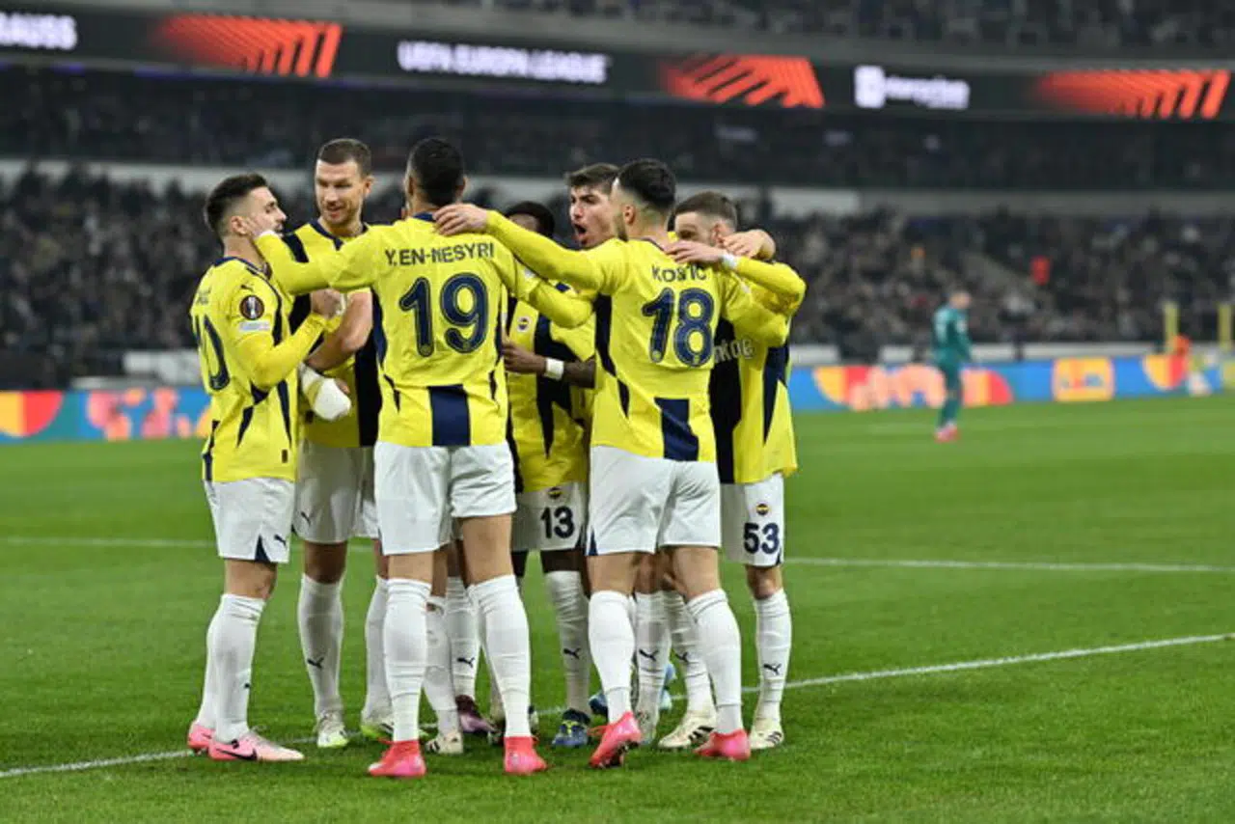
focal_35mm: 135
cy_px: 412
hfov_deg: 15.2
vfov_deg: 10.2
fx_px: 4632
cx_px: 618
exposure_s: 1/2000
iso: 1250
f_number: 2.8
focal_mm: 135
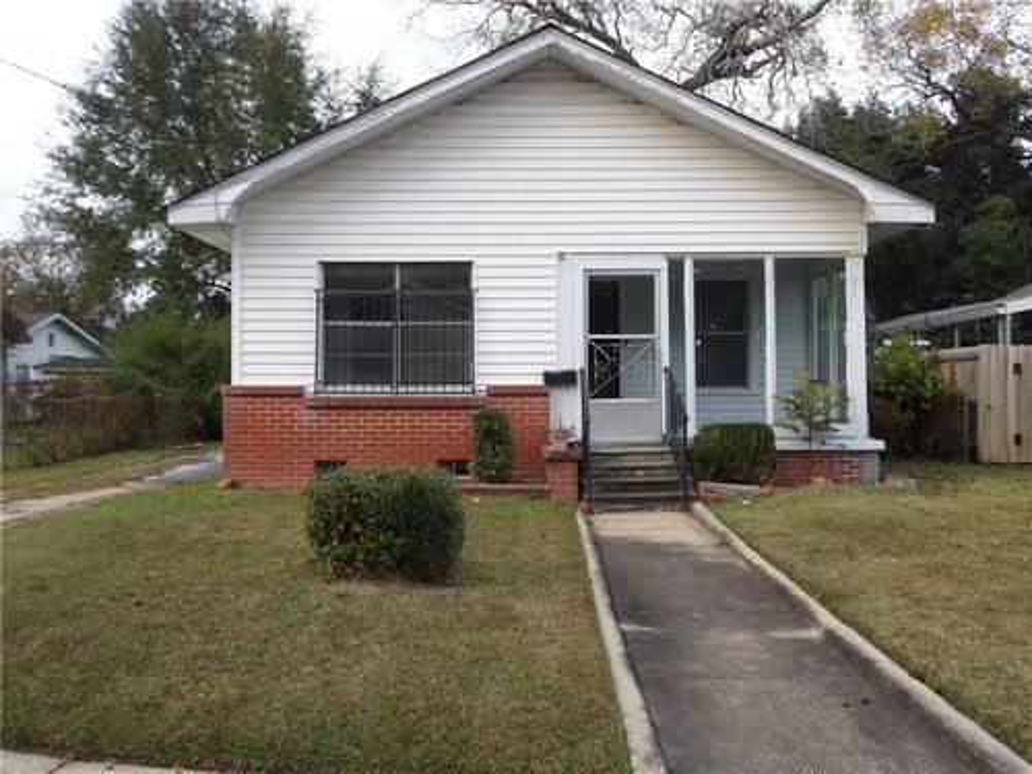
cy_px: 387
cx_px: 516
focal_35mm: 34
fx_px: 1014
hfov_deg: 54.0
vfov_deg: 41.8
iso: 100
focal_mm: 6.1
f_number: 3.3
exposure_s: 1/121
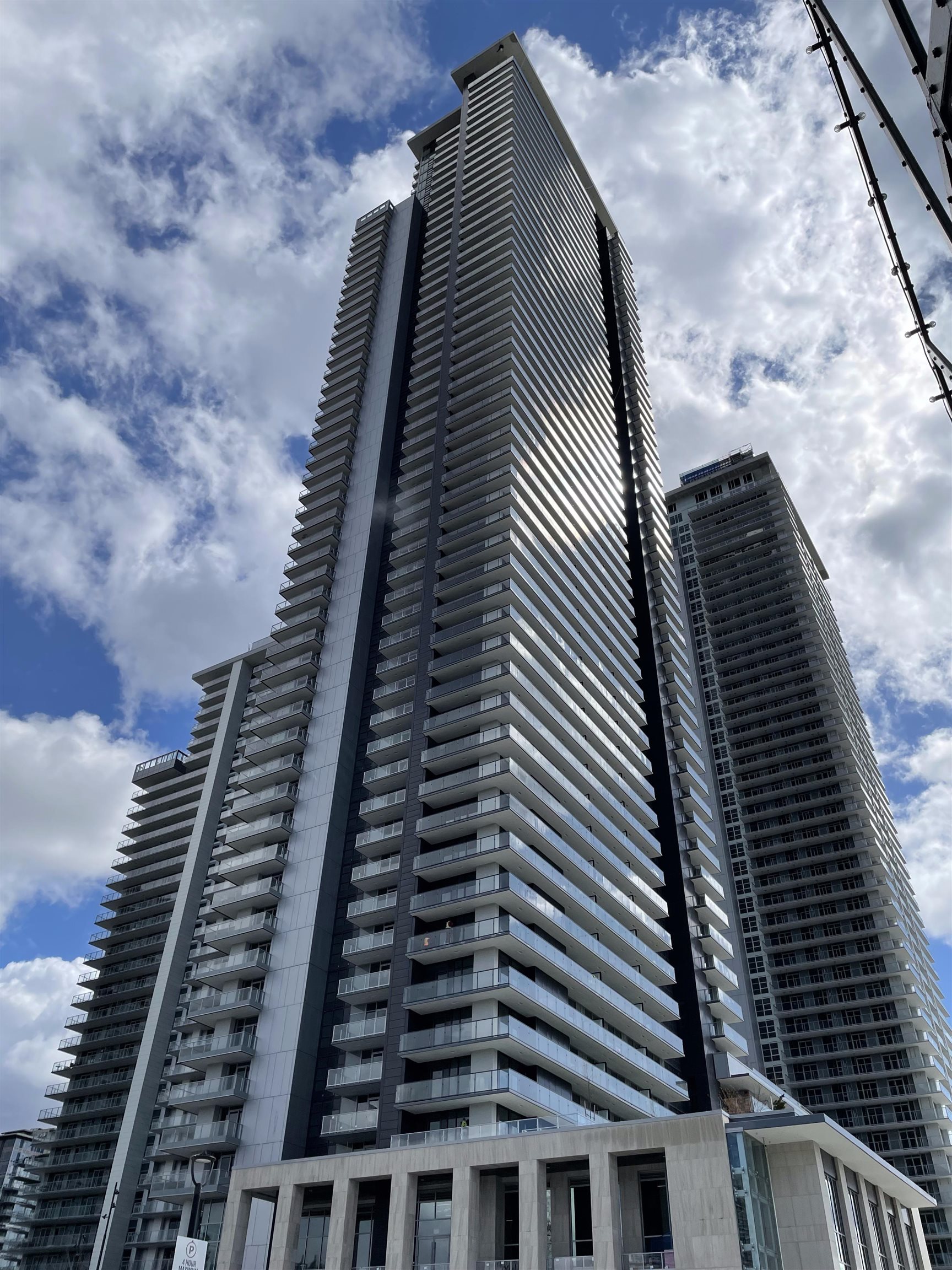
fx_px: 953
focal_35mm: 26
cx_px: 476
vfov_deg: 67.3
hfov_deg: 53.1
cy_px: 635
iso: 32
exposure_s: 1/7299
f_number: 1.6
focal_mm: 4.2
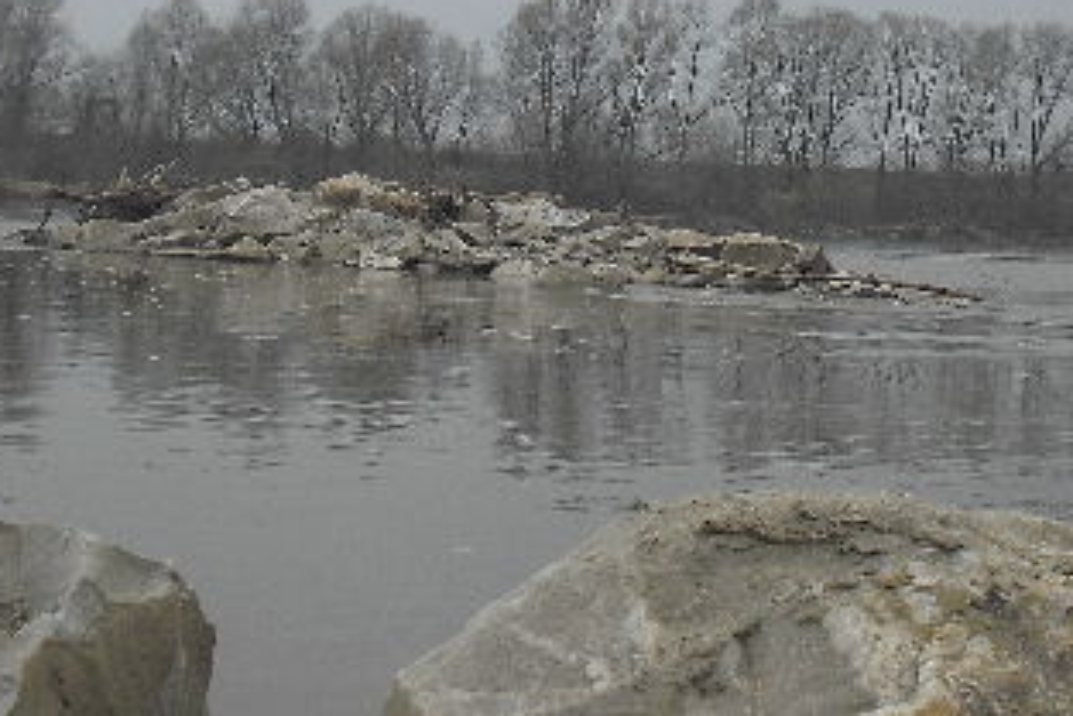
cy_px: 62
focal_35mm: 83
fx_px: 2475
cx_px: 716
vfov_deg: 16.2
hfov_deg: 24.3
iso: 80
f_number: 3.4
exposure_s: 1/861
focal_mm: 6.9
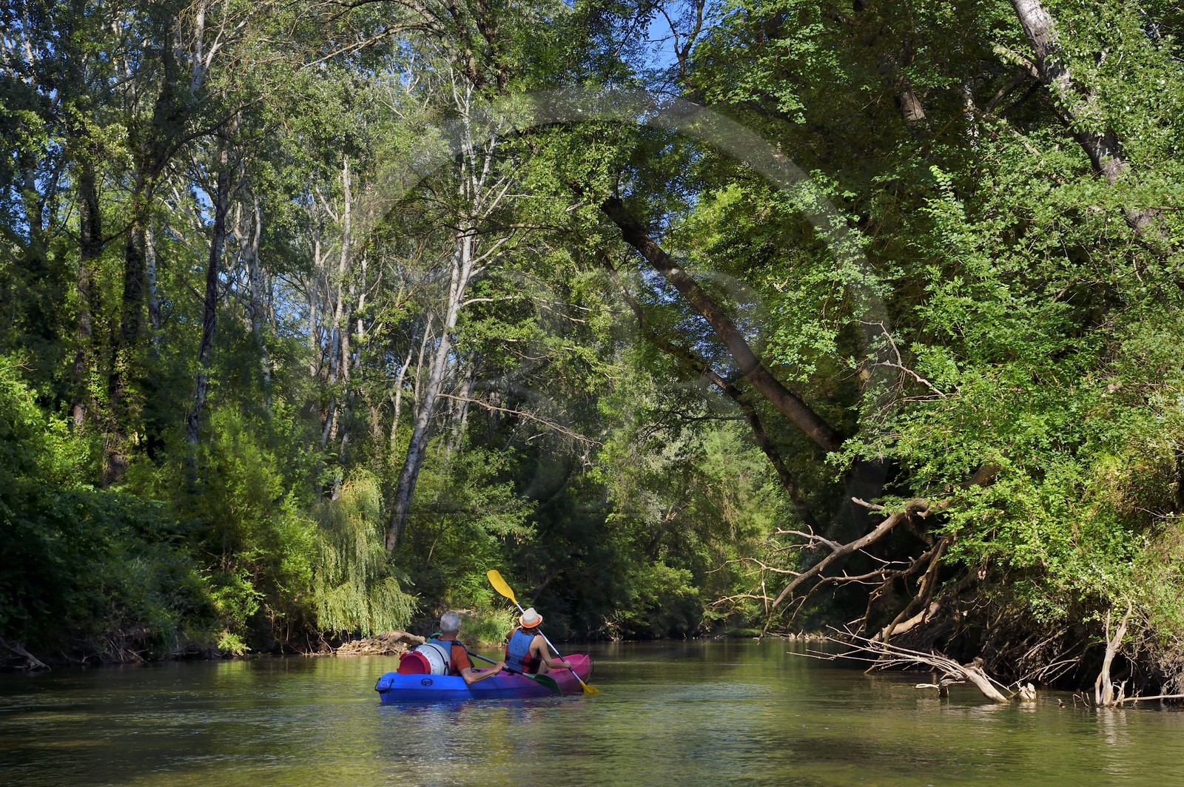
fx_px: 2300
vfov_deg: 19.4
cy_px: 394
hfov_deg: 28.9
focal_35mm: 70
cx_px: 592
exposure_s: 1/320
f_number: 9
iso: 250
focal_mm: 70
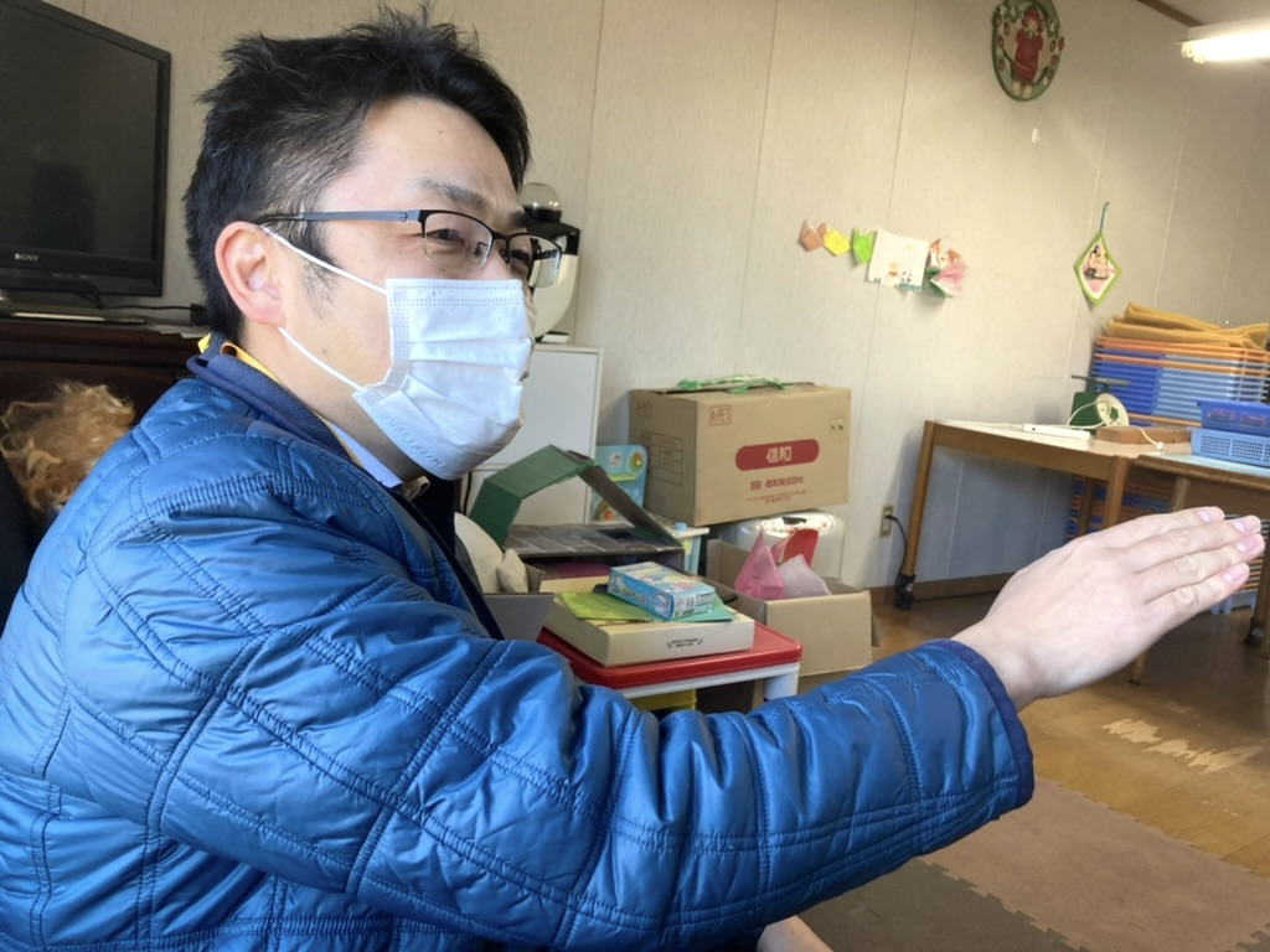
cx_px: 635
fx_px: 1027
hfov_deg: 63.4
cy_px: 476
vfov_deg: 49.7
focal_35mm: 28
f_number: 1.8
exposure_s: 1/100
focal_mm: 3.99
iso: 32
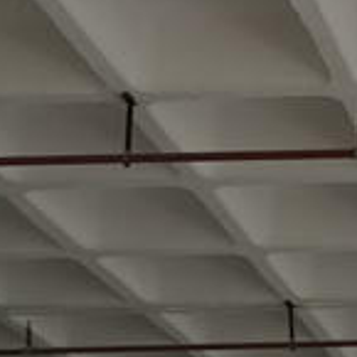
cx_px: 618
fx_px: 1482
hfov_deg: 12.6
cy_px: 692
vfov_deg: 12.3
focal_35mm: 127
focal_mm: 5.58
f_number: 1.8
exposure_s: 1/50
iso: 100
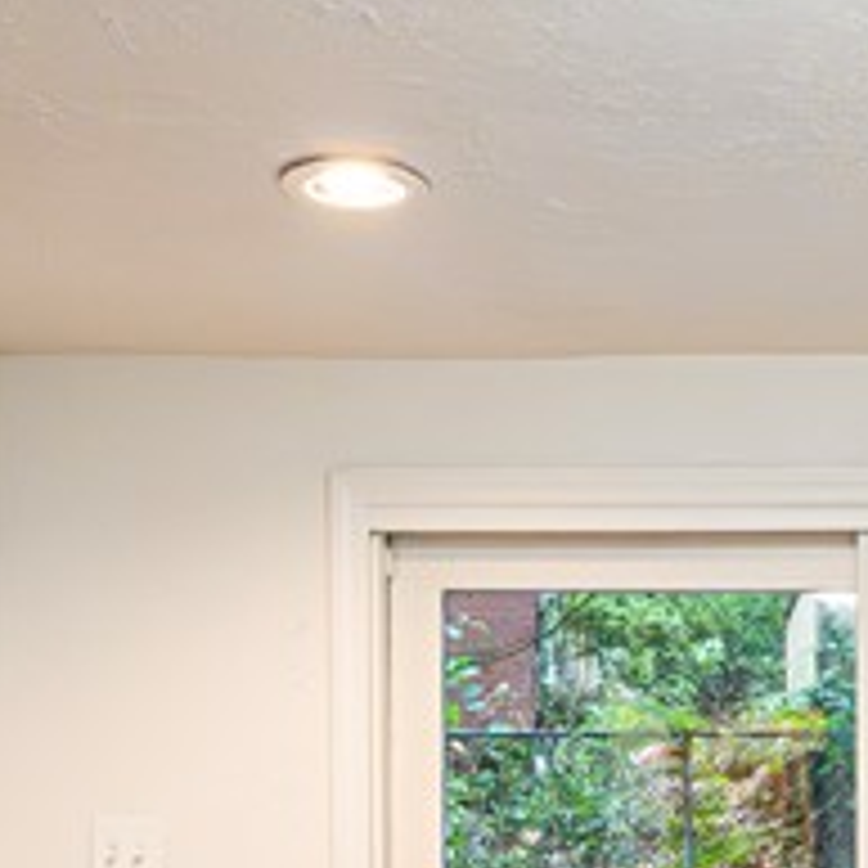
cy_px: 960
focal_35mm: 67
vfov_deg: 24.0
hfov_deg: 24.2
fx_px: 1901
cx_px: 924
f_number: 8
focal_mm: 14
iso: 6400
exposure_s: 1/160
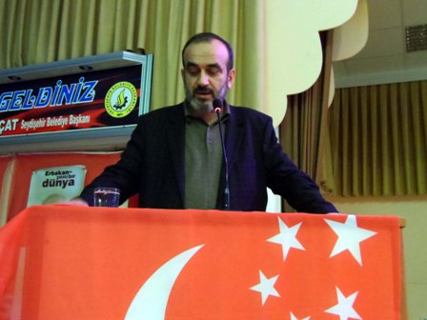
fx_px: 506
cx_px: 214
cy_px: 160
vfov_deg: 35.1
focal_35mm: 41
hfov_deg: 45.8
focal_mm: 6.8
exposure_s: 1/10
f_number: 3.7
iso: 800
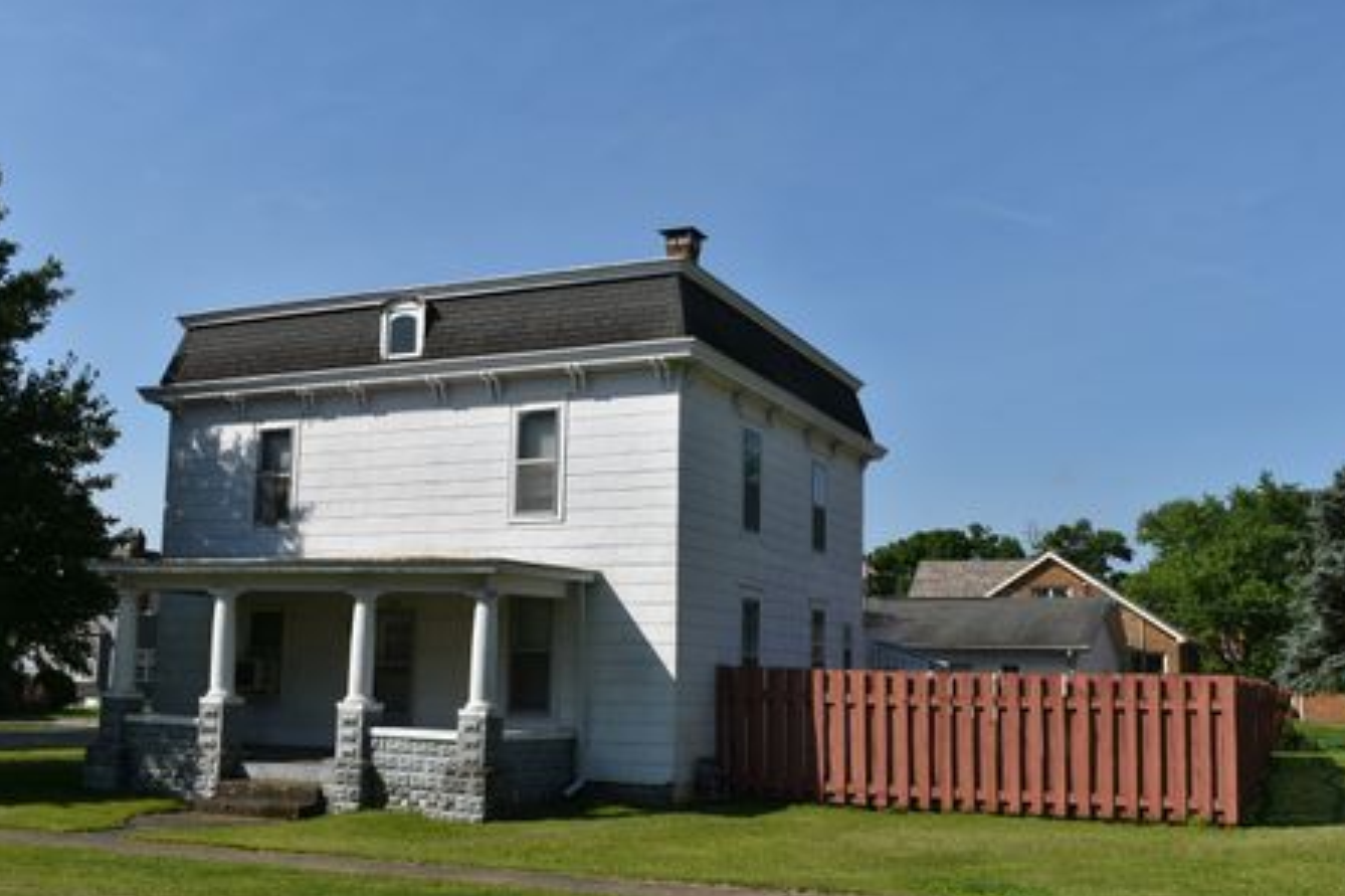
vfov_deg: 35.9
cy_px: 496
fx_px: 1382
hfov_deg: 51.9
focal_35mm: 37
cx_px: 697
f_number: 9
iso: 100
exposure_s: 1/320
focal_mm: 22
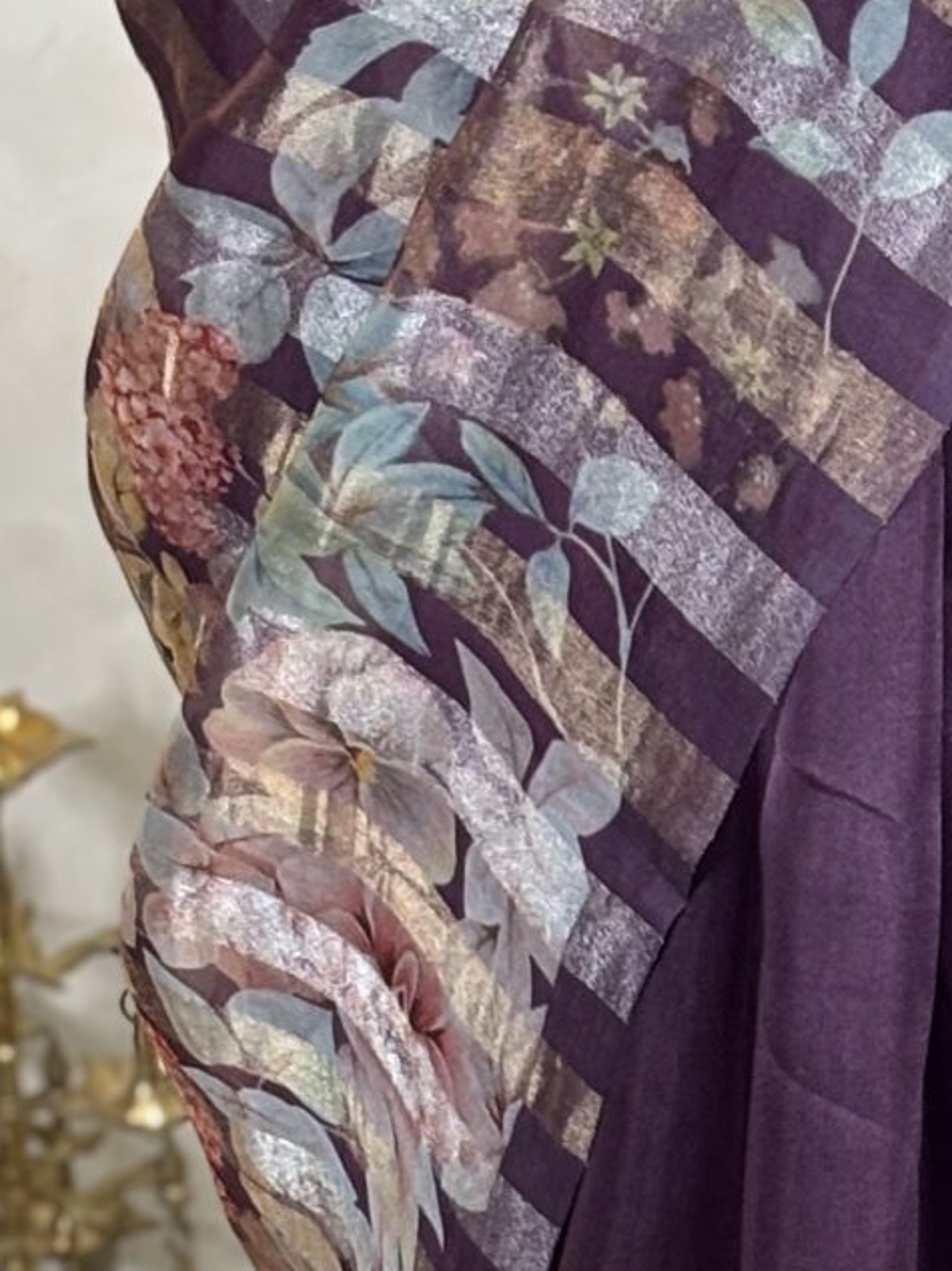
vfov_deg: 9.2
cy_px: 1929
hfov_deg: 7.0
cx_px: 1094
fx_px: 7706
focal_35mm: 210
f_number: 1.6
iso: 80
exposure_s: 1/50
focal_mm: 5.96
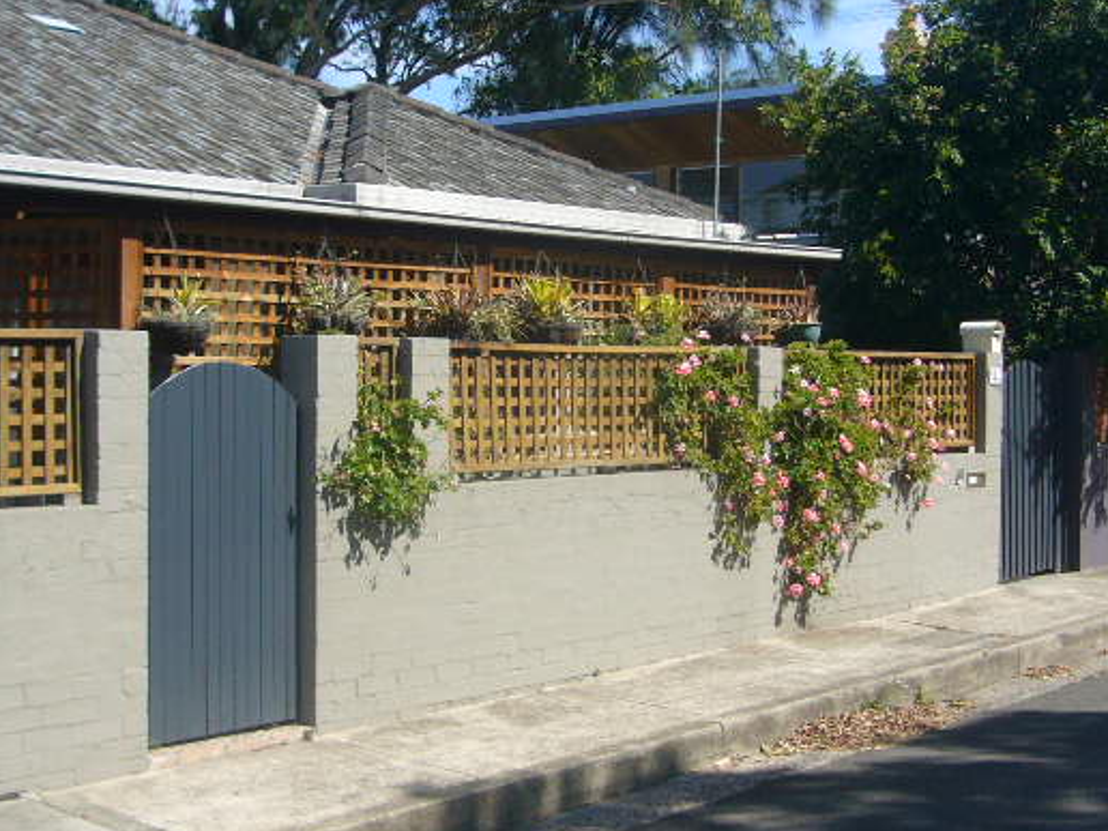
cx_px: 530
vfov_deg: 25.7
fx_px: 1824
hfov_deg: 33.8
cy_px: 425
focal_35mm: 57
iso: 80
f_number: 6.3
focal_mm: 5.4
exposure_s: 1/250
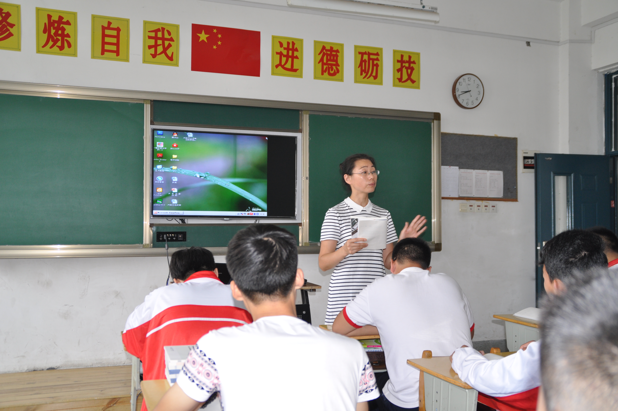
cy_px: 206
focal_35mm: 38
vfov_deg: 35.4
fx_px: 643
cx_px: 309
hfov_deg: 51.3
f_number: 3.8
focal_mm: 25
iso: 400
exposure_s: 1/60
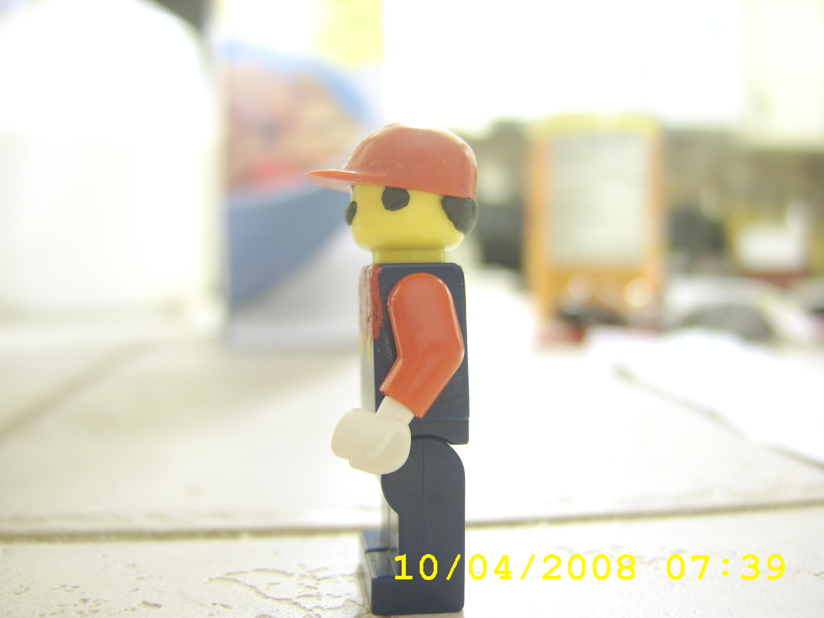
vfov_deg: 45.4
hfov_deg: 58.4
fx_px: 738
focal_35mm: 31
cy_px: 309
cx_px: 412
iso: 71
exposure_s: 1/2
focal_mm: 8.13
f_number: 2.7
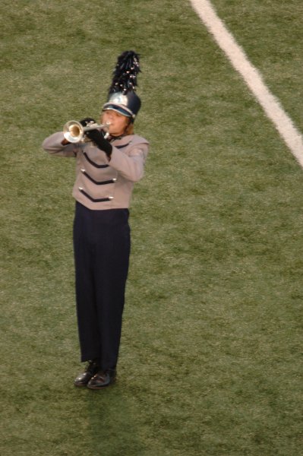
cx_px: 152
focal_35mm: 570
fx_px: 7208
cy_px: 228
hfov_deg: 2.4
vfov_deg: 3.6
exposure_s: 1/60
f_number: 5.6
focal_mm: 380
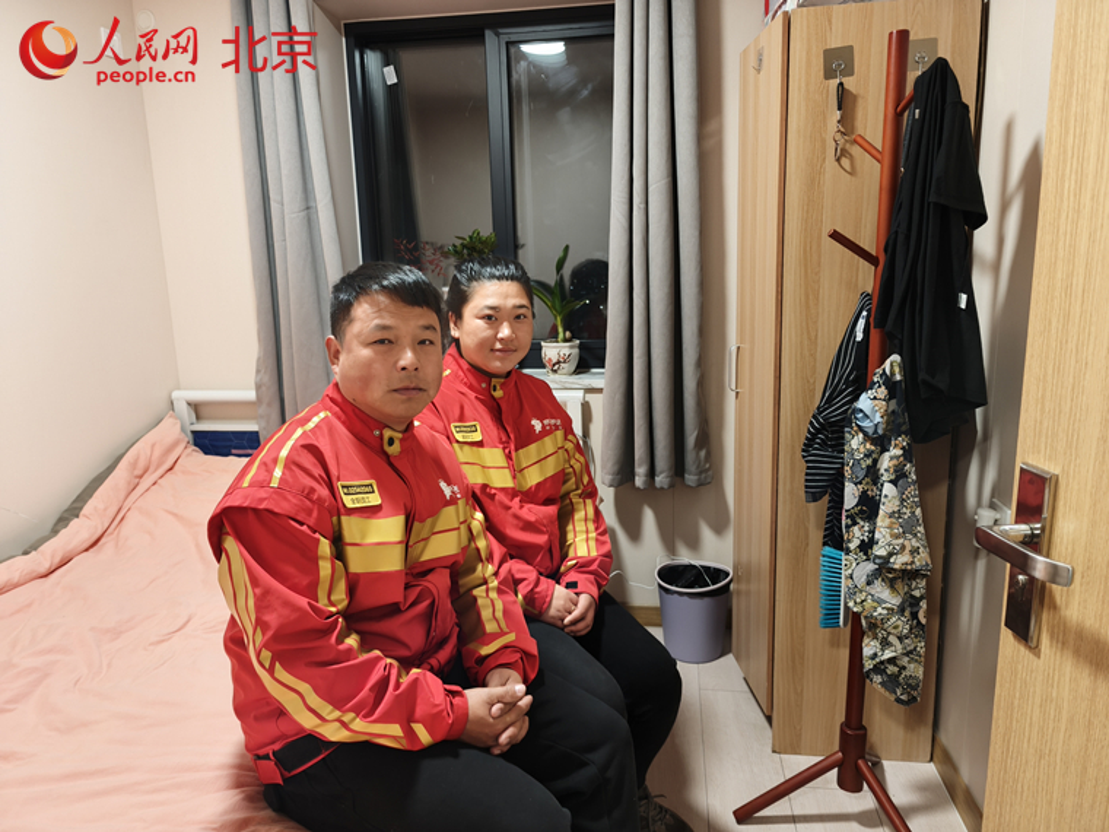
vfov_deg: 58.9
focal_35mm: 23
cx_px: 554
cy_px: 416
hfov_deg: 73.9
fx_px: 737
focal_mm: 6.06
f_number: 1.6
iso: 800
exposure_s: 1/66.9
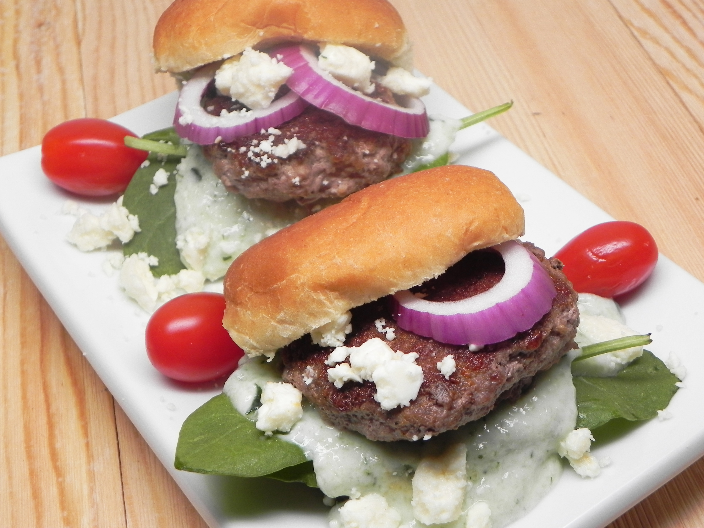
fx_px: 1180
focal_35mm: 58
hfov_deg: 33.2
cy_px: 264
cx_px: 352
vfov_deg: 25.2
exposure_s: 1/39.8
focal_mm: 10.3
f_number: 3.5
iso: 160
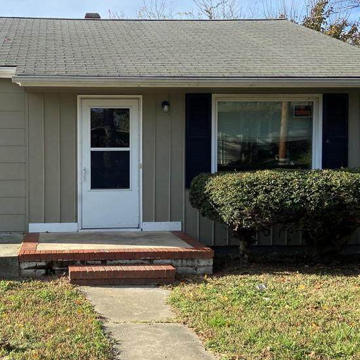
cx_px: 93
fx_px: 506
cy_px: 161
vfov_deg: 39.1
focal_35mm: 43
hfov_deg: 38.2
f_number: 1.8
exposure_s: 1/1522
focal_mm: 4.25
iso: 32
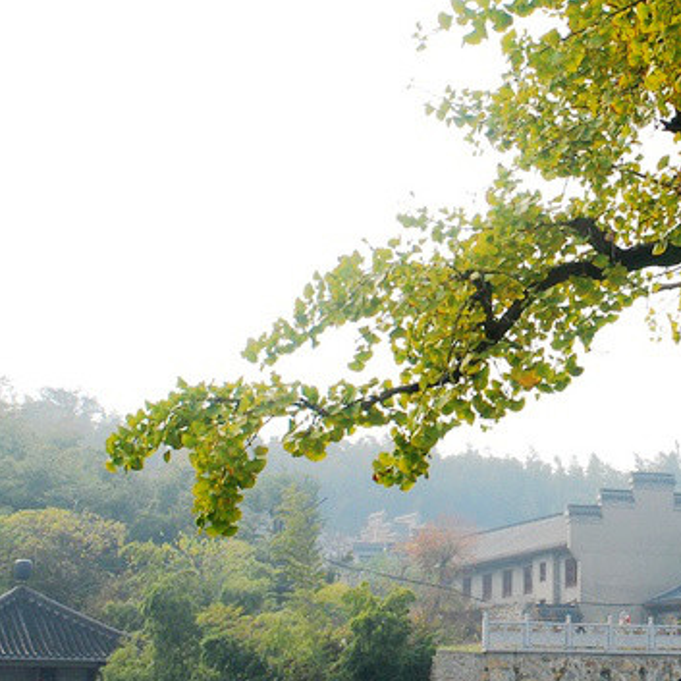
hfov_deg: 19.9
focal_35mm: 86
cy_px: 227
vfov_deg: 20.1
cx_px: 586
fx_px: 1914
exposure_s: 1/200
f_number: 8
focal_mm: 28
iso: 200
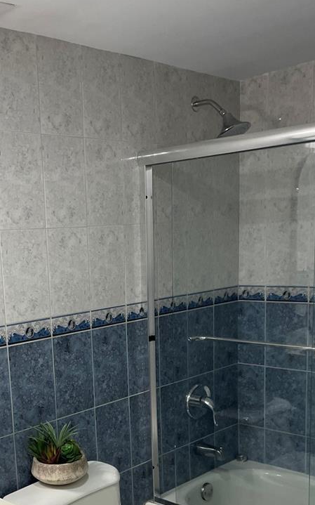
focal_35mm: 46
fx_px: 632
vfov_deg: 42.4
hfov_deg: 27.4
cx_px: 58
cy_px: 369
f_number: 1.6
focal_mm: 4.2
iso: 125
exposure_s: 1/120
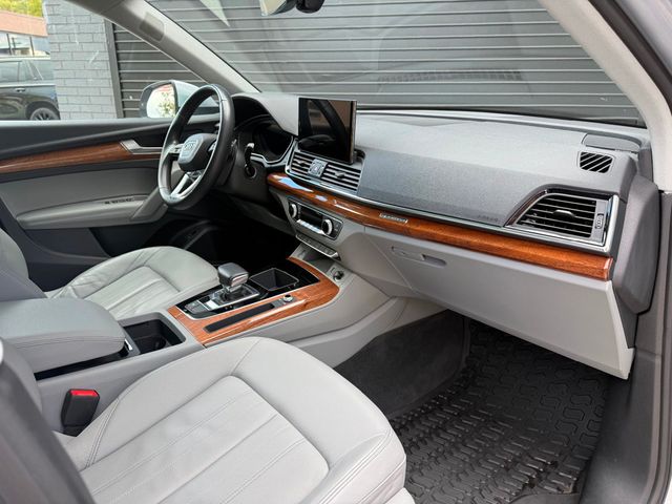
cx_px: 336
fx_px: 466
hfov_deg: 71.6
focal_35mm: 24
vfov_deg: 56.8
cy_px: 252
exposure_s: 1/135
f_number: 1.78
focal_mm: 6.76
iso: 64
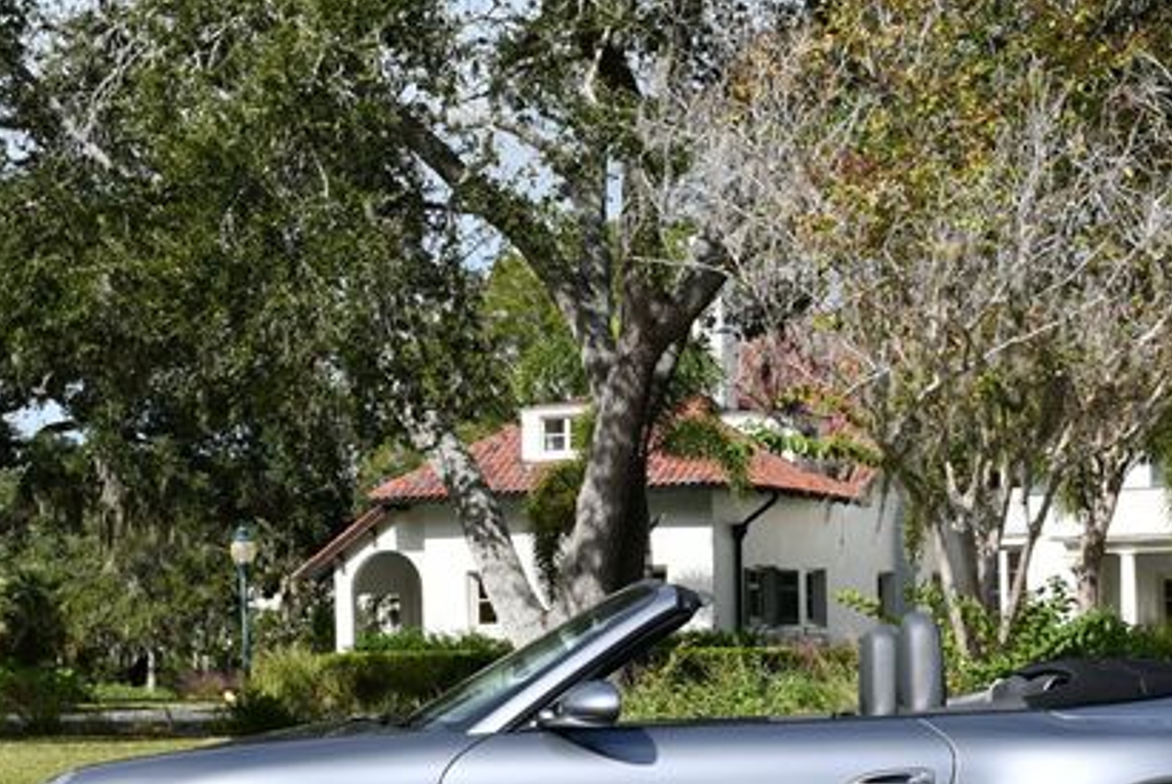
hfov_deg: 25.0
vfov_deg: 16.8
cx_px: 721
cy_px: 596
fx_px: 2640
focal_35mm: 81
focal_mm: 26
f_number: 9
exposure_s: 1/320
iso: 100
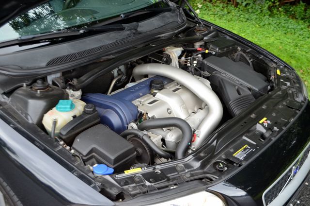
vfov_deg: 34.1
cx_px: 155
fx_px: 335
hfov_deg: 49.6
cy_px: 103
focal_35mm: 39
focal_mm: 26
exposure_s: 1/80
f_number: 4.5
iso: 400
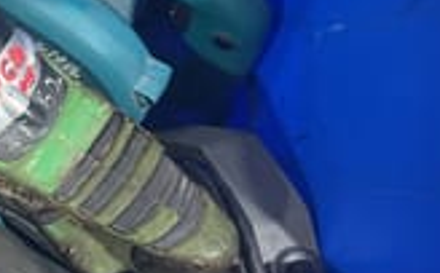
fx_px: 1126
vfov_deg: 13.9
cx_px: -97
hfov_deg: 20.6
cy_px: 106
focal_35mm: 94
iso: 160
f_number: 1.8
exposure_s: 1/50
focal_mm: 3
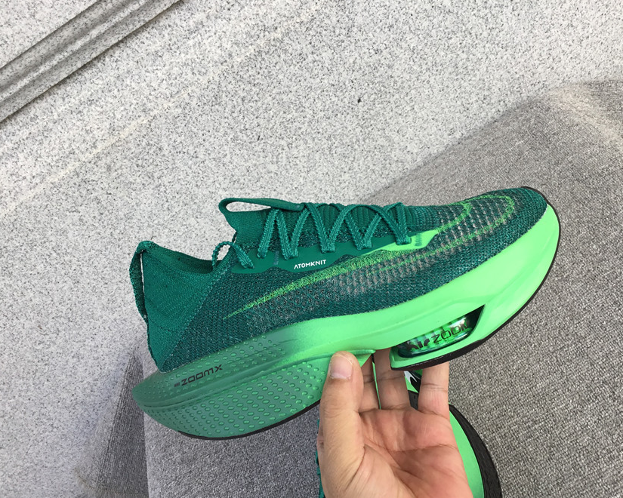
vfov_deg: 44.5
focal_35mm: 33
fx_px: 608
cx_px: 335
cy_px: 250
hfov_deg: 54.2
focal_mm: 3.3
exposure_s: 1/155
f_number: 2.4
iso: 25
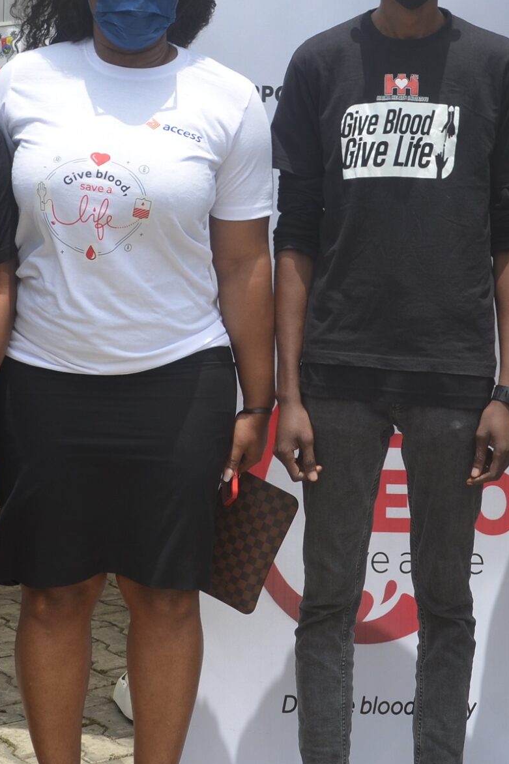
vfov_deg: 23.8
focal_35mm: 85
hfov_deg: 16.1
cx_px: 296
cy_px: 228
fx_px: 1803
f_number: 8
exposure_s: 1/250
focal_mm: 26
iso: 100
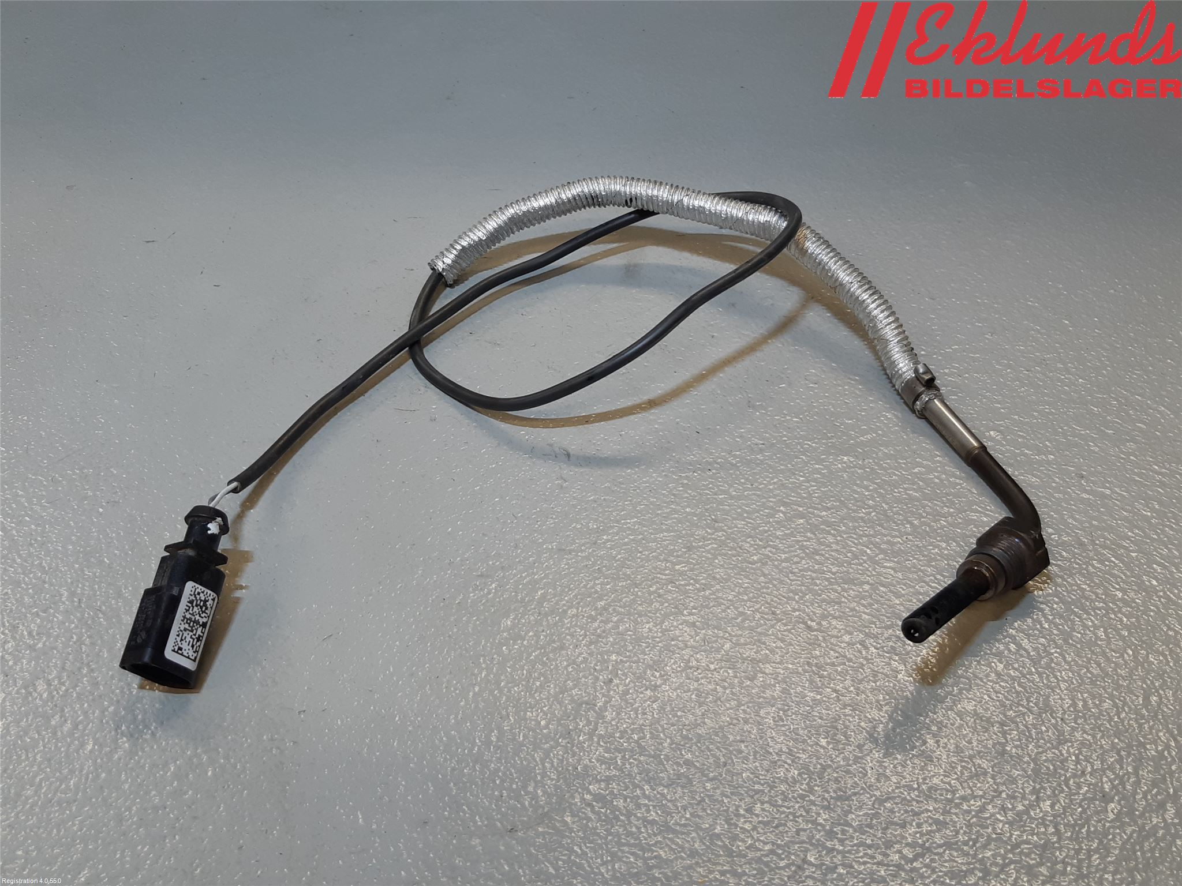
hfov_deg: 67.3
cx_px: 591
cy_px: 443
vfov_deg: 53.1
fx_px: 888
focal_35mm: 26
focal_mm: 3.93
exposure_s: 1/100
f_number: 1.7
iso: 64
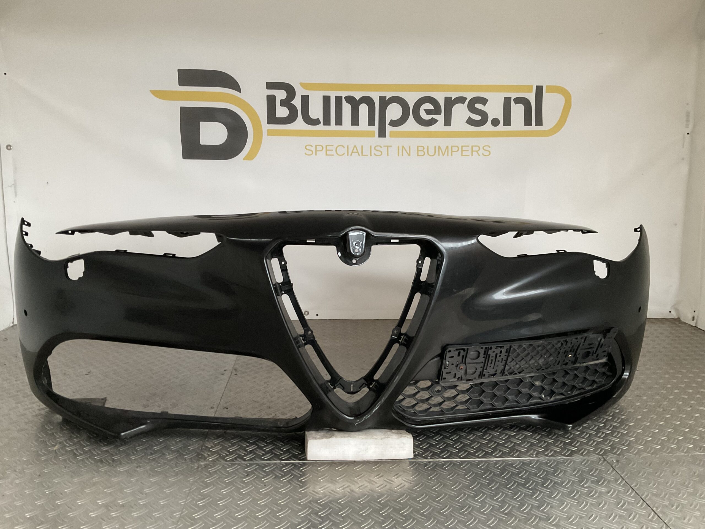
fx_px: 591
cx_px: 352
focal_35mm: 29
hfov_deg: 61.7
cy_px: 264
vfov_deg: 48.2
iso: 320
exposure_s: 1/33
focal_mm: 3
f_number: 1.8
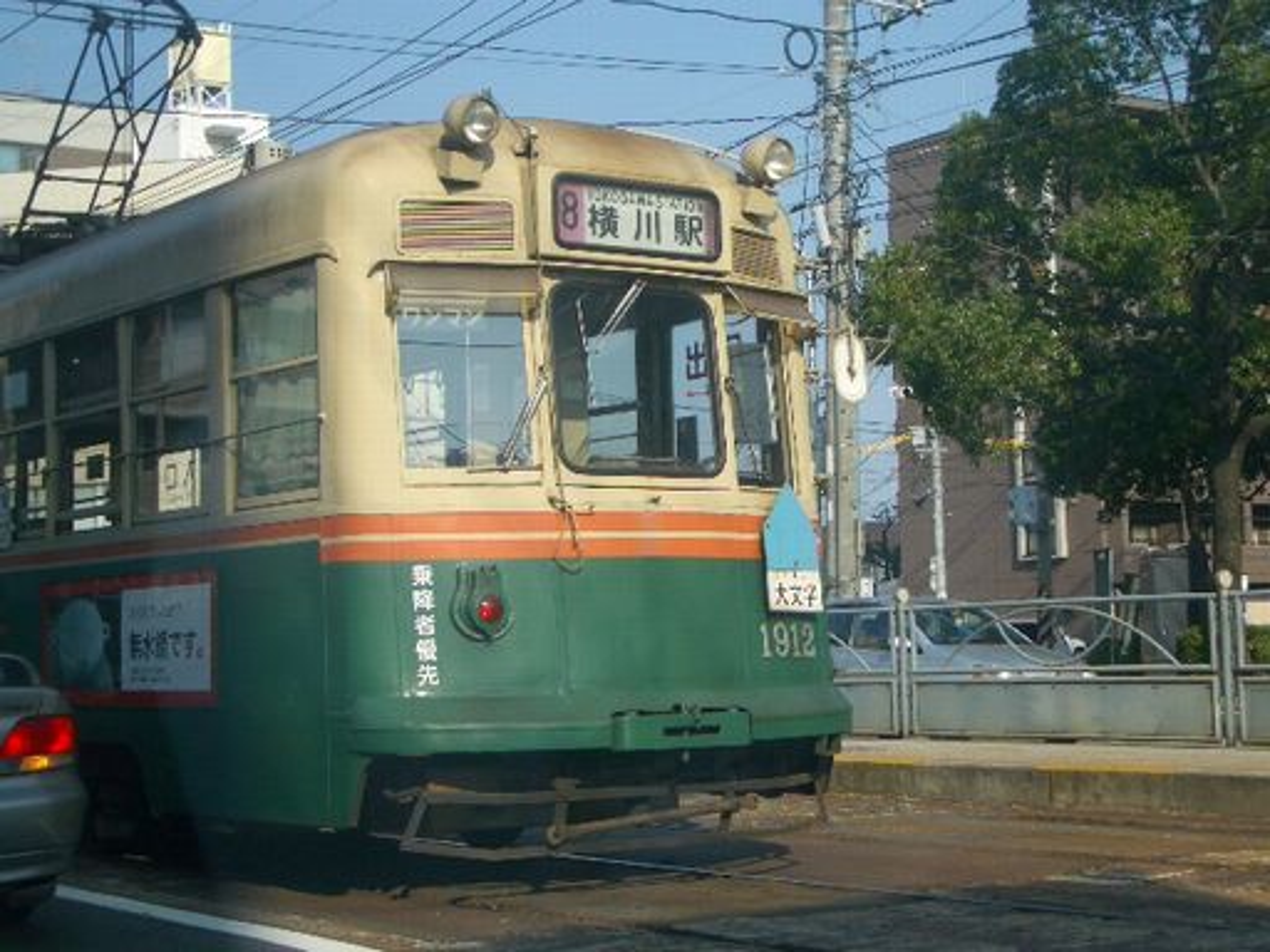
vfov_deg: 23.7
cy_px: 476
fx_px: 2275
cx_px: 635
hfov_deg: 31.2
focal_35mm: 62
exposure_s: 1/500
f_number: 3.5
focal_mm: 10.2
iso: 50
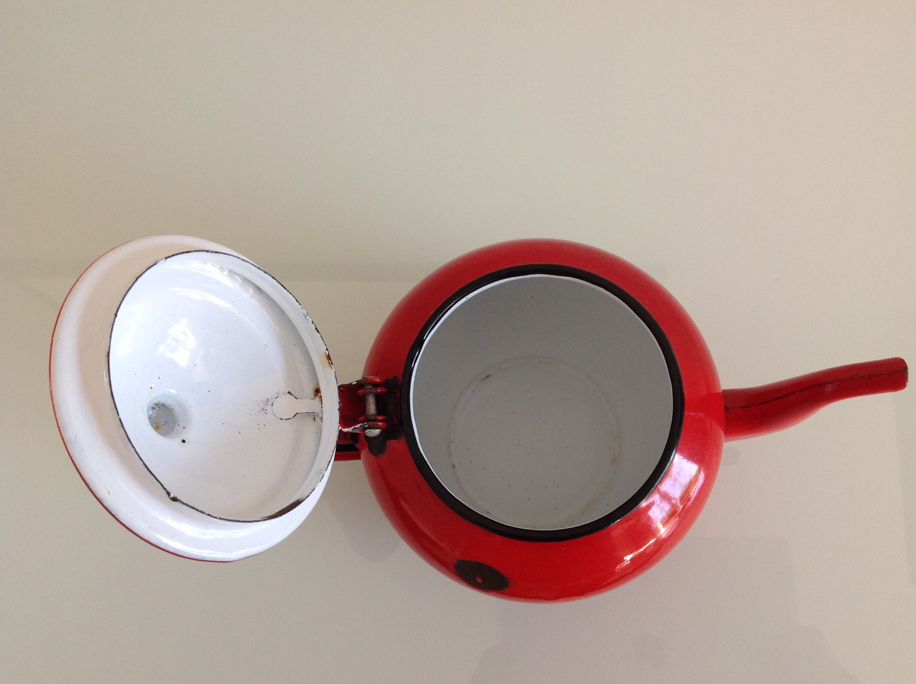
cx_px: 476
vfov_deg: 38.6
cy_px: 355
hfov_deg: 50.2
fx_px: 978
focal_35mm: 37
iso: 64
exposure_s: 1/60
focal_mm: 4.28
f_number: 2.4
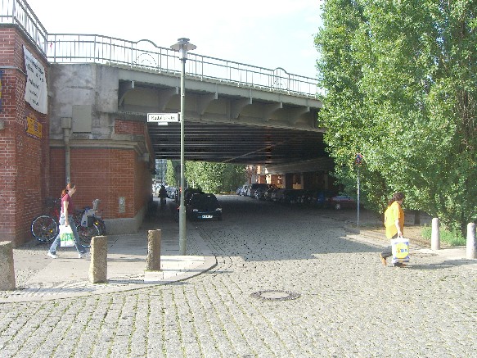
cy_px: 179
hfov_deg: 49.0
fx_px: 524
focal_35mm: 38
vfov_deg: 37.7
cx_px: 238
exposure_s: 1/250
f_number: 4
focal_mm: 7.9
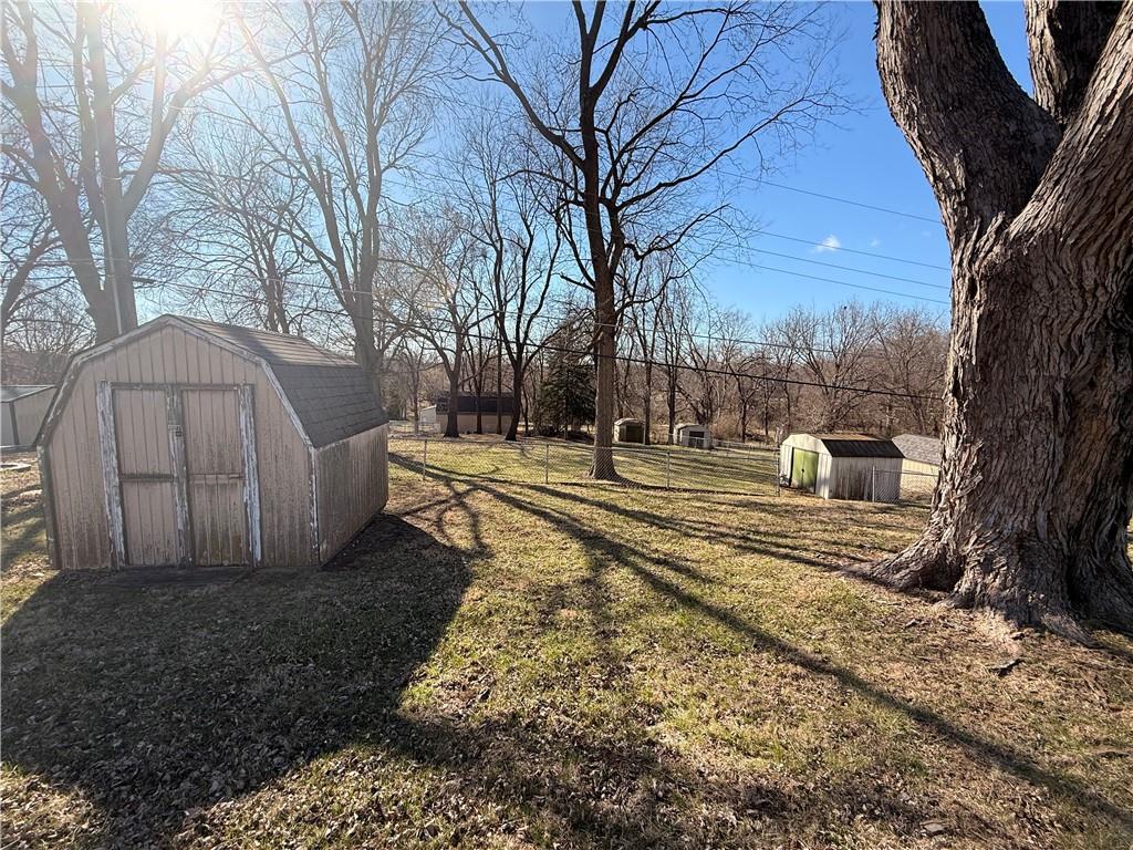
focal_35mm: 14
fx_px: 458
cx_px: 566
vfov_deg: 85.7
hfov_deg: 102.1
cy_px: 425
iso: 50
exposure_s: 1/1050
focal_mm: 2.22
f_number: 2.2
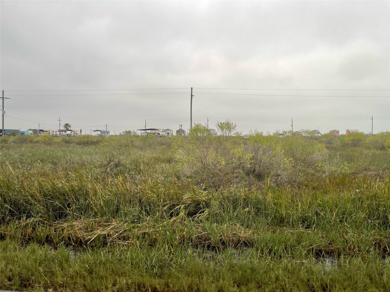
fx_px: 293
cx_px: 195
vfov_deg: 53.1
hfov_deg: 67.3
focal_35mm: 26
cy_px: 146
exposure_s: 1/186
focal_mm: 5.1
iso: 32
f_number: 1.6
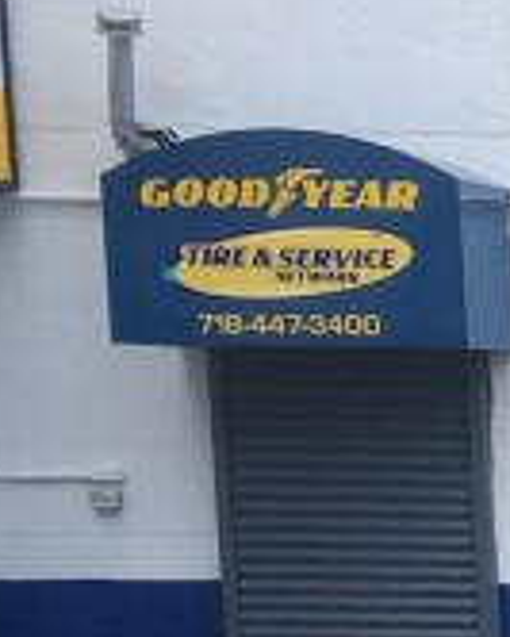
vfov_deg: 10.6
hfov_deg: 7.6
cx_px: 1595
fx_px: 3299
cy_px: 1013
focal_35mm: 175
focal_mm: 4.15
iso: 25
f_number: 2.2
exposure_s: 1/455
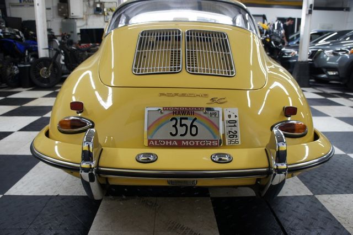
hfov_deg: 67.4
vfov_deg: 47.9
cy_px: 118
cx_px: 176
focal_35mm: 27
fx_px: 265
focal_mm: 18
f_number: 3.5
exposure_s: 1/30
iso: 200
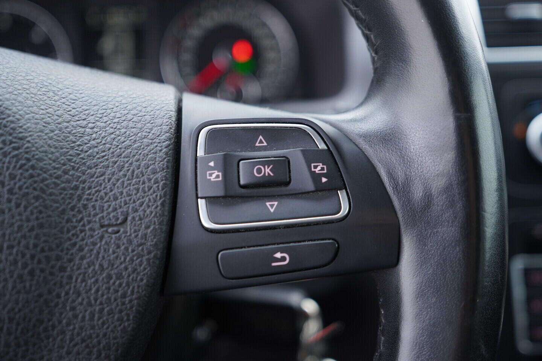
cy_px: 180
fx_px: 542
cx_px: 271
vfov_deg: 36.9
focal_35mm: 36
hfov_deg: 53.1
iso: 320
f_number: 2.8
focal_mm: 24
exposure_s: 1/40
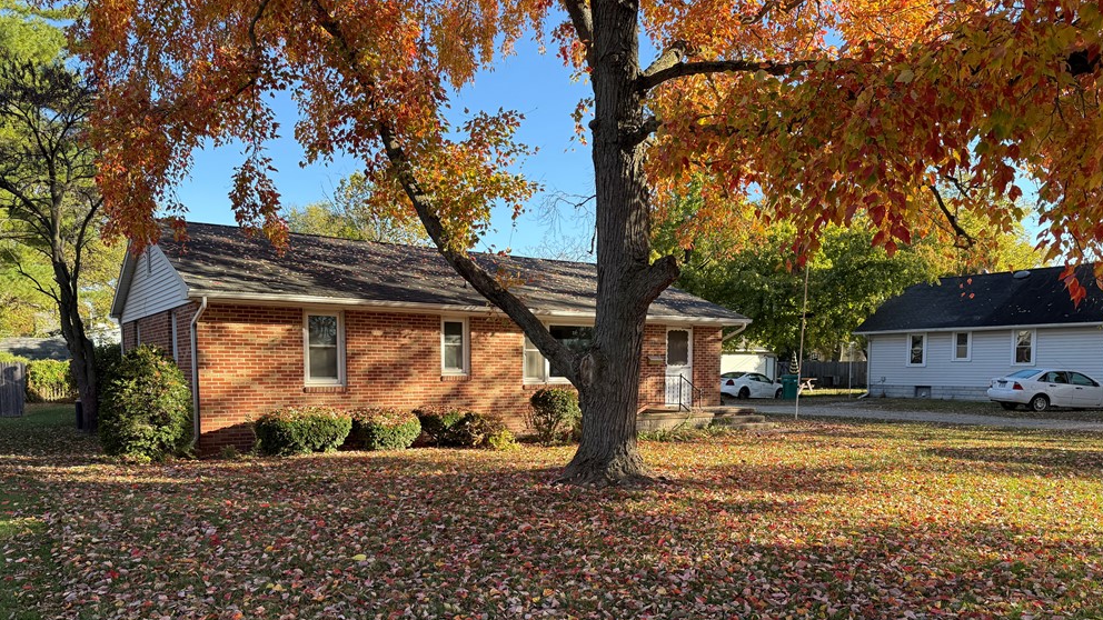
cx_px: 547
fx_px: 790
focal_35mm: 27
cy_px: 420
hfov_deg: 69.9
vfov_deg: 42.2
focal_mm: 6.76
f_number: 1.78
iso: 100
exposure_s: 1/840
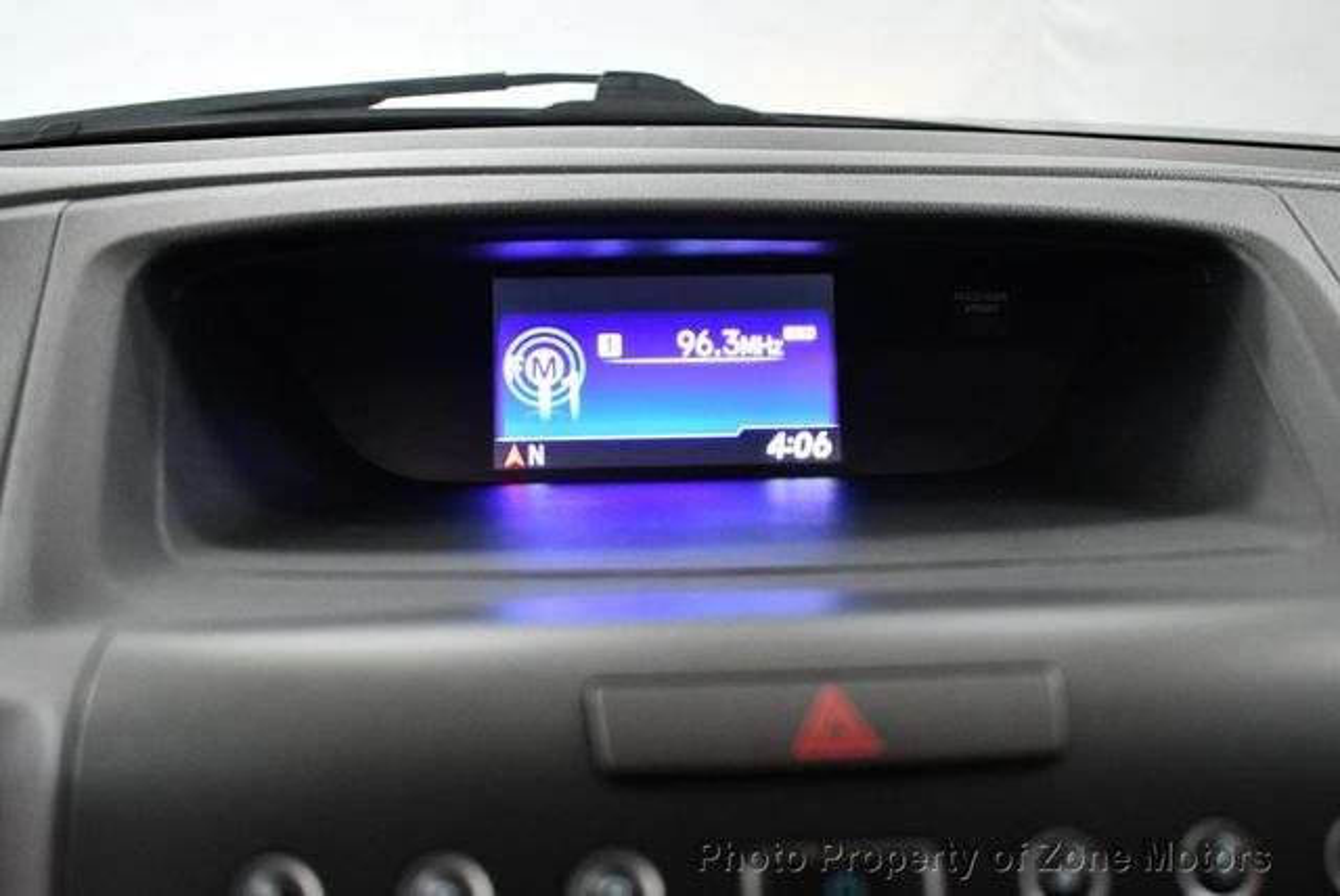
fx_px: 1341
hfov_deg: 53.1
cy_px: 448
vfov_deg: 36.9
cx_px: 670
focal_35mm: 36
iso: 2500
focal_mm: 18
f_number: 3.5
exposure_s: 1/125
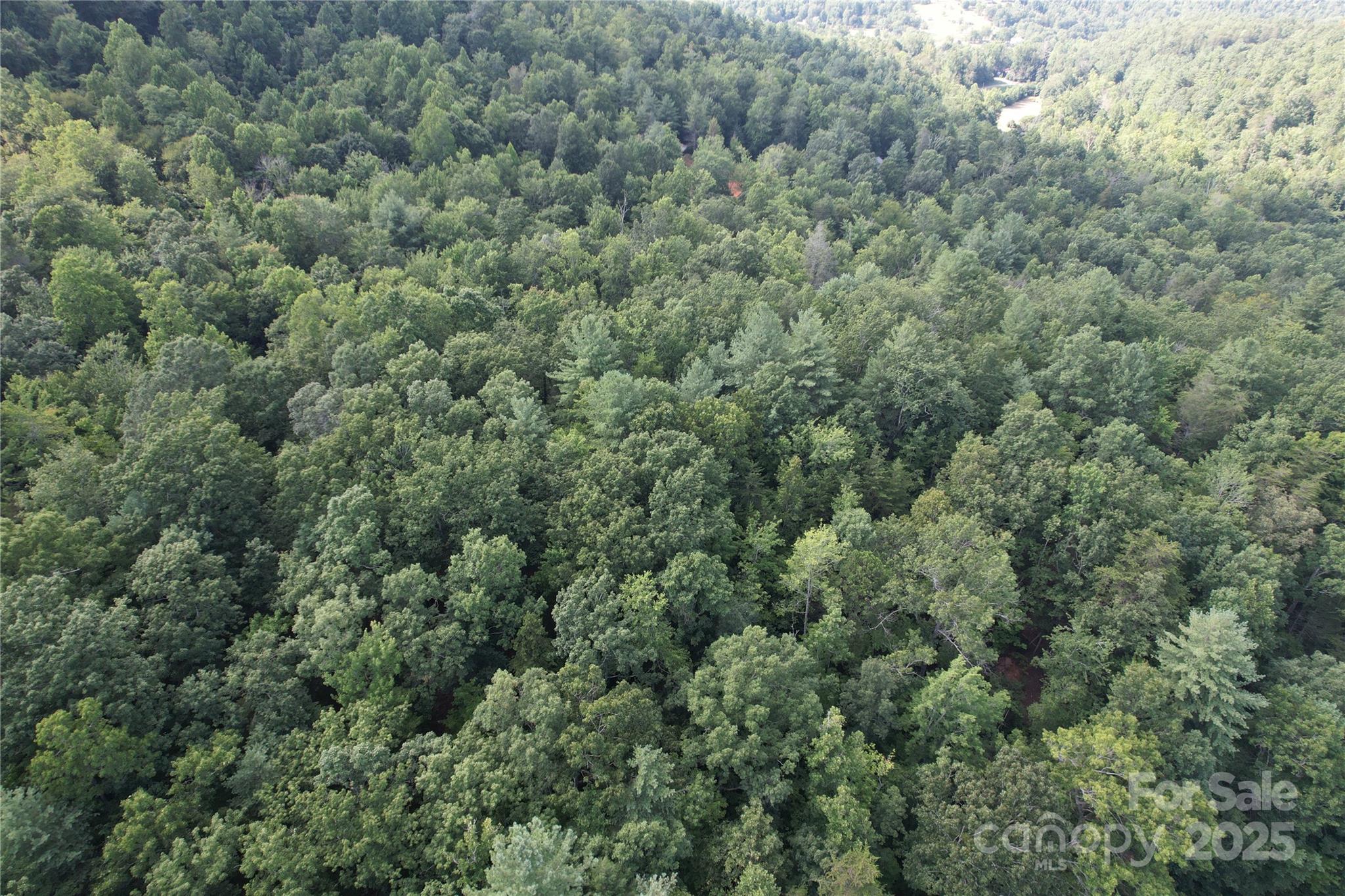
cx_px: 672
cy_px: 448
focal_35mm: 22
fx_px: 822
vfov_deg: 57.2
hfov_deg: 78.6
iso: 100
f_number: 2.8
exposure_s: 1/240
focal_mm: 8.38
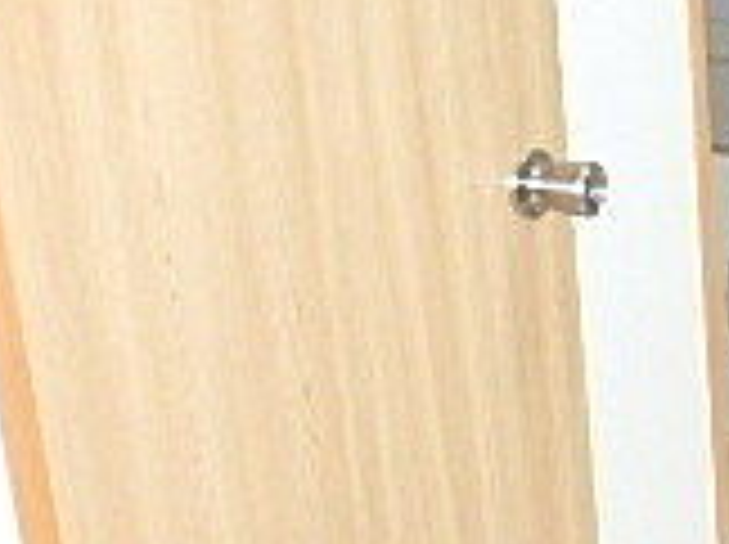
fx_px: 1745
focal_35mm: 83
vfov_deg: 17.7
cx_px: 1156
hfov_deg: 19.8
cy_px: 234
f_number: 3.5
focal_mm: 3.7
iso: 400
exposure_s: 1/30
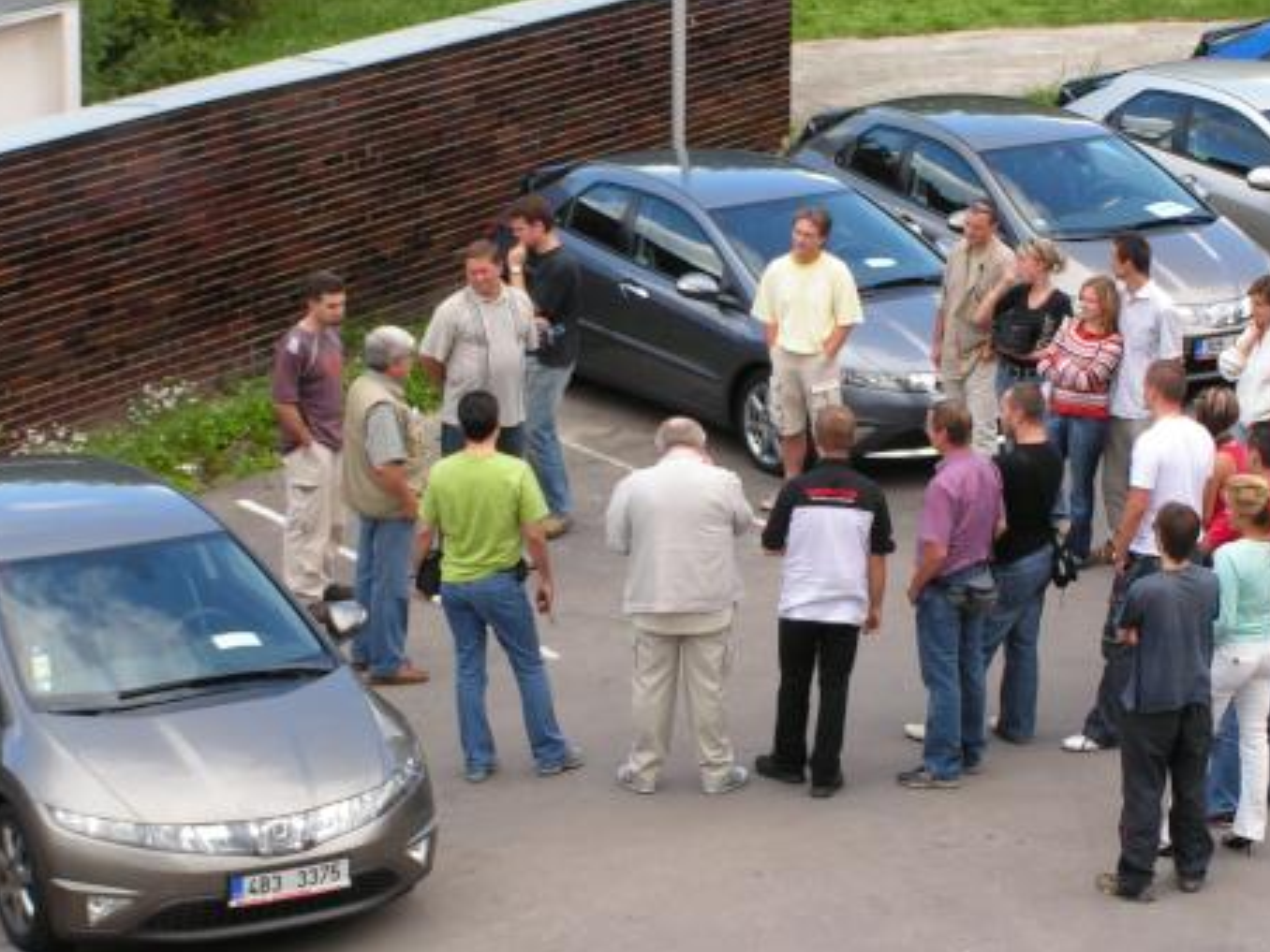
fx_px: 4623
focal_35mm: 126
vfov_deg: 11.8
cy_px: 376
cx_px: 834
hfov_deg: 15.6
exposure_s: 1/100
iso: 50
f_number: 5.6
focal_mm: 14.8
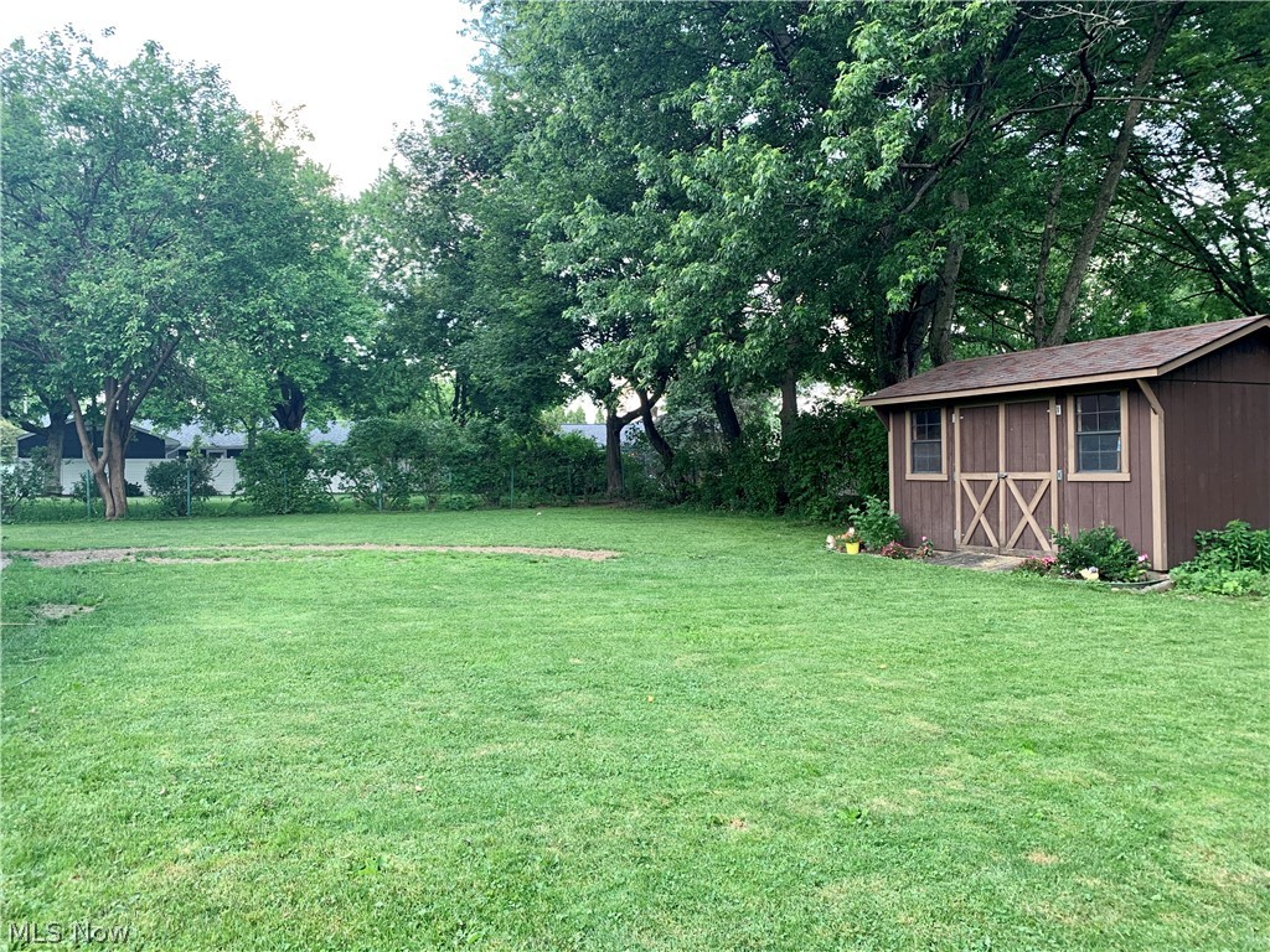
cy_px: 476
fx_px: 954
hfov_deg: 67.3
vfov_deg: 53.1
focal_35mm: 26
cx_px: 635
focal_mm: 4.25
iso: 80
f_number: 1.8
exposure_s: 1/121
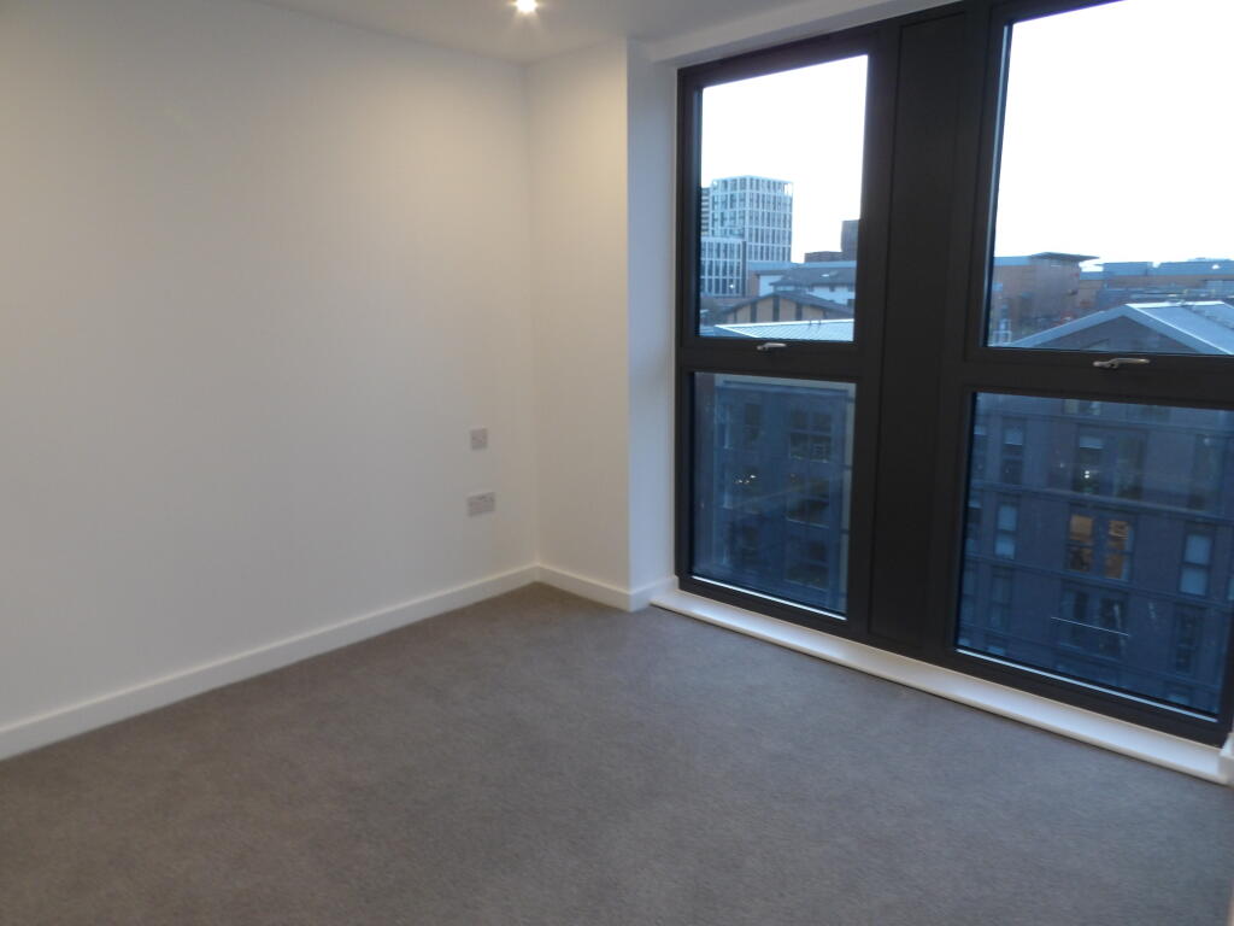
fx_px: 856
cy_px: 463
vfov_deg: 56.8
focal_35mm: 24
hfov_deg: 71.6
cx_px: 617
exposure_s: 1/19
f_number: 4.1
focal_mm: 4.3
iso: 200
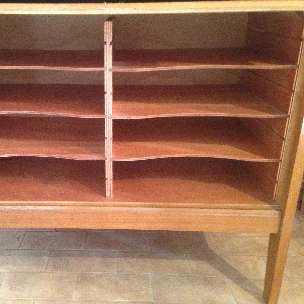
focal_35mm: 39
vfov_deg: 42.8
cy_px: 152
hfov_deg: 42.3
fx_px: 387
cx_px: 103
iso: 500
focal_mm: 4.12
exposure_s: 1/15
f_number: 2.4
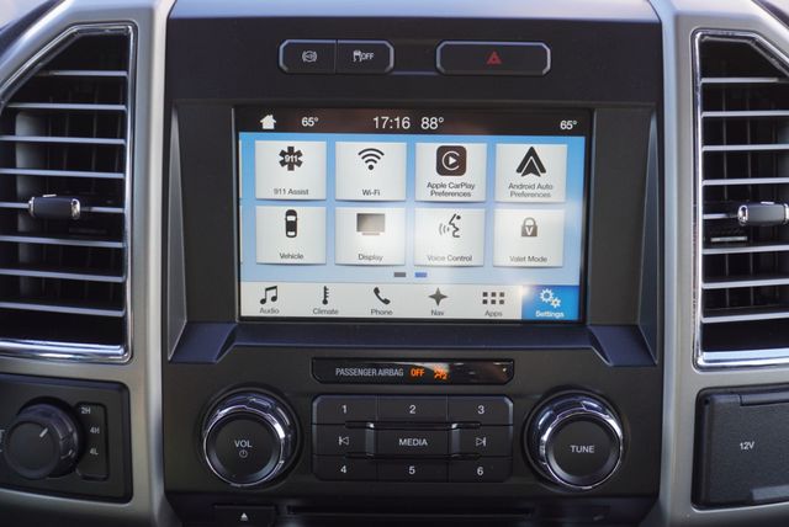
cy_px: 264
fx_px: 691
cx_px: 394
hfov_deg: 59.4
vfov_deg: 41.8
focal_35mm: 32
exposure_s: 1/60
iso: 100
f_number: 4
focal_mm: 21
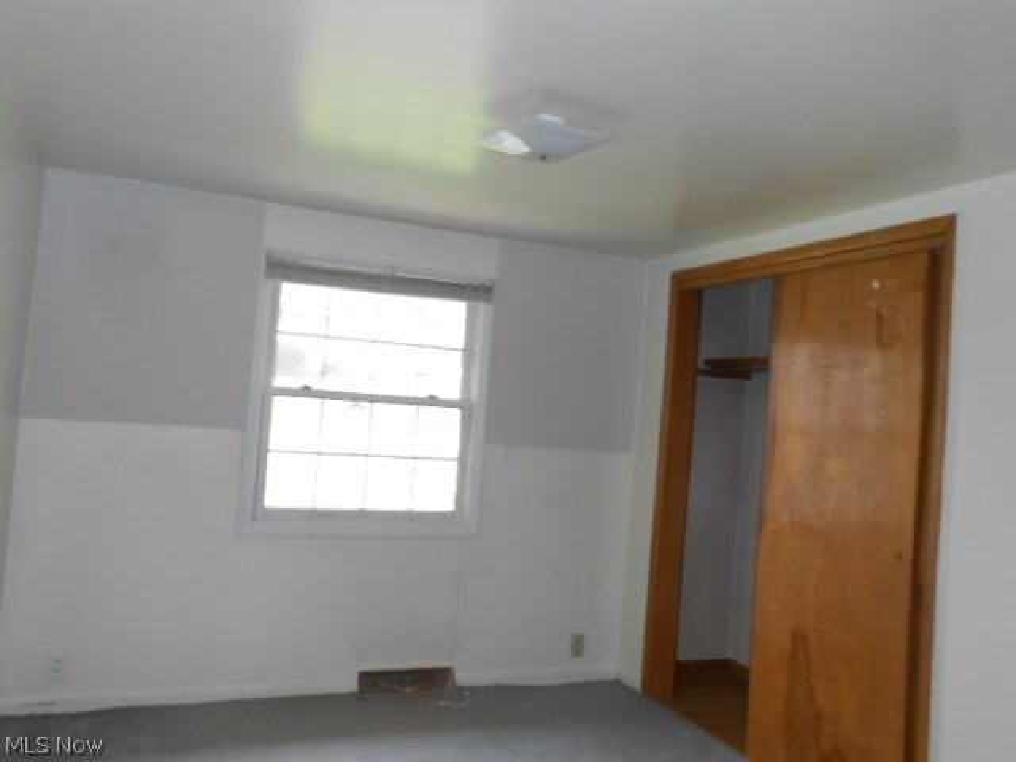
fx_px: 851
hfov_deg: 61.7
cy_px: 381
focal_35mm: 29
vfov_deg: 48.2
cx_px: 508
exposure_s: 1/30
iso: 160
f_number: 3.4
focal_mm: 5.1
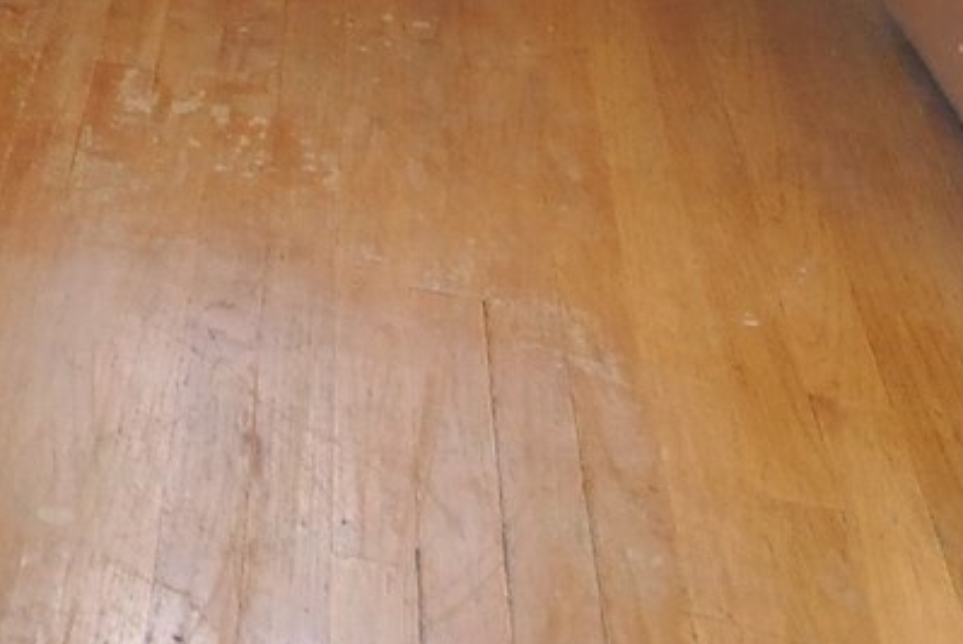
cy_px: -856
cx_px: -430
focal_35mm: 77
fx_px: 2062
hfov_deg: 22.3
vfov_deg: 13.5
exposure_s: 1/60
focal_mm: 10
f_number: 5
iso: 400
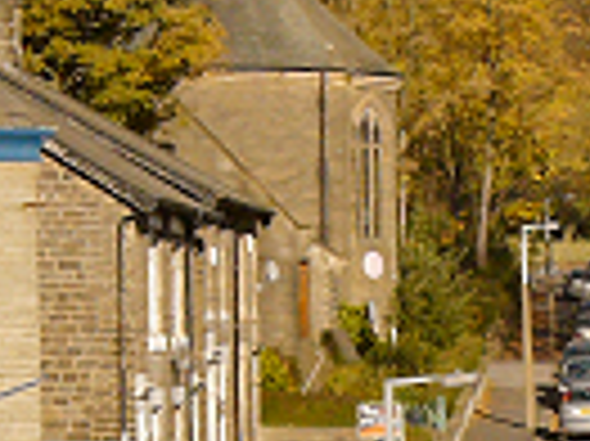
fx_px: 4649
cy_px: 612
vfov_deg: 5.4
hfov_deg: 7.2
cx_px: 806
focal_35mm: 273
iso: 1600
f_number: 8
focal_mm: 28
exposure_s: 1/800
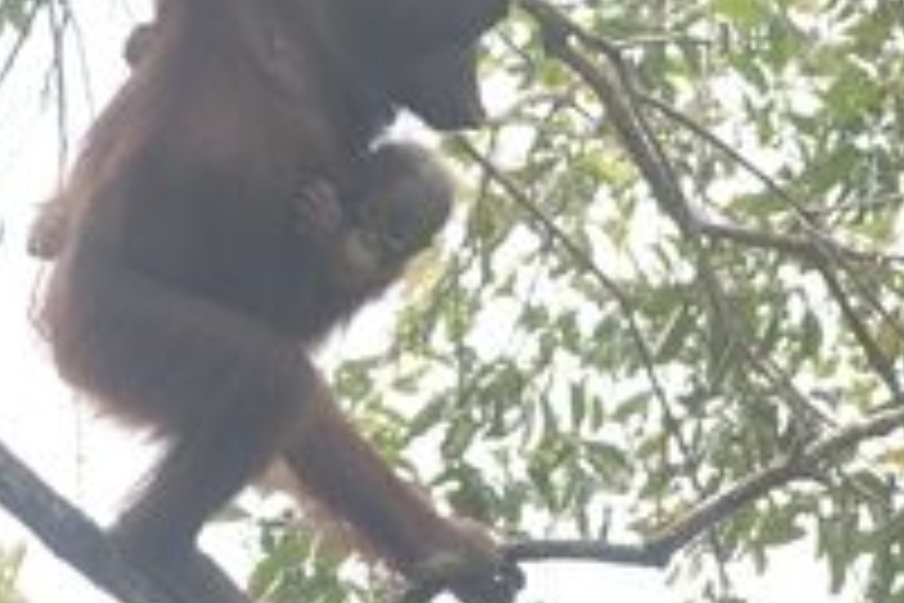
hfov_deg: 2.2
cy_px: 110
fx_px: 23653
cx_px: 319
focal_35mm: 942
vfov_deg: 1.5
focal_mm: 300
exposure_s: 1/1600
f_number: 2.8
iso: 400
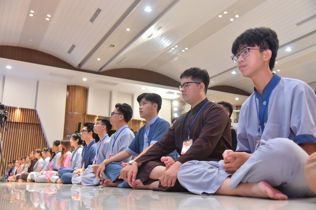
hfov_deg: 50.7
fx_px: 333
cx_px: 158
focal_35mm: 38
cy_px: 105
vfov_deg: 35.0
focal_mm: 38
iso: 1250
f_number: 4.5
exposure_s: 1/80
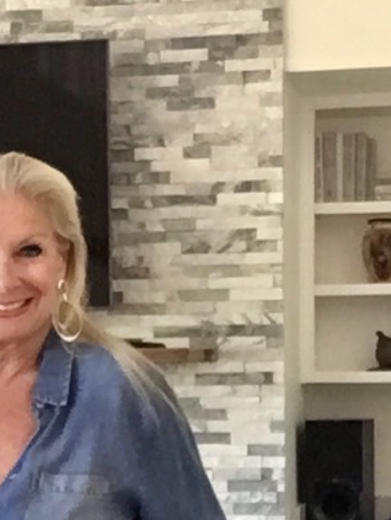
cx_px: 173
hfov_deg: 27.5
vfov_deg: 34.9
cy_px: 421
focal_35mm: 53
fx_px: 798
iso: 320
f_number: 2.2
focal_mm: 2.65
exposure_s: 1/30
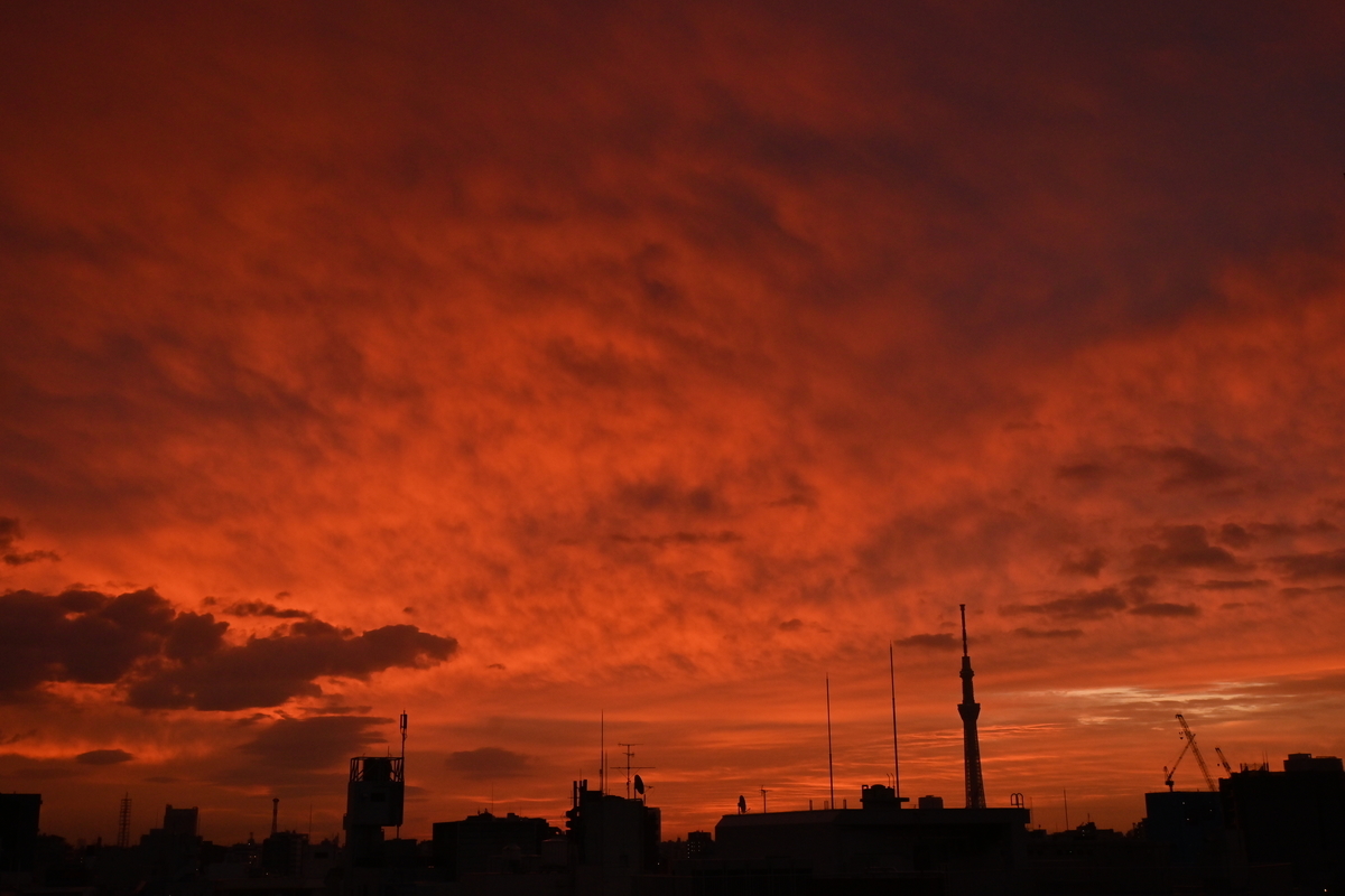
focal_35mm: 39
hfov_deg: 49.6
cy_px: 448
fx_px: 1457
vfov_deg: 34.2
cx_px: 672
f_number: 10
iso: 400
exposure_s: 1/100
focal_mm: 26
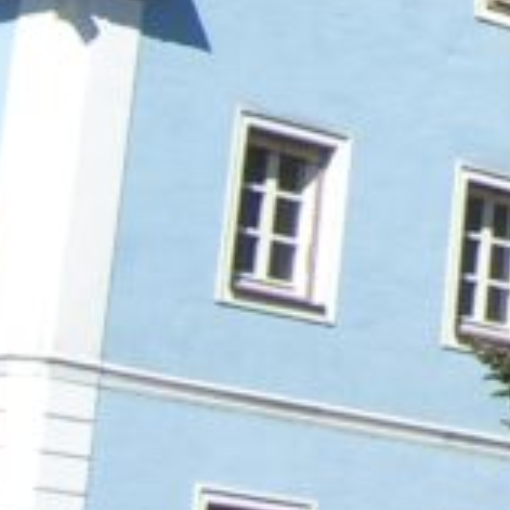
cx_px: 1358
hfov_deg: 7.3
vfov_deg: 7.7
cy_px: -403
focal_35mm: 219
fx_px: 3650
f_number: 4.3
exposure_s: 1/640
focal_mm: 6.2
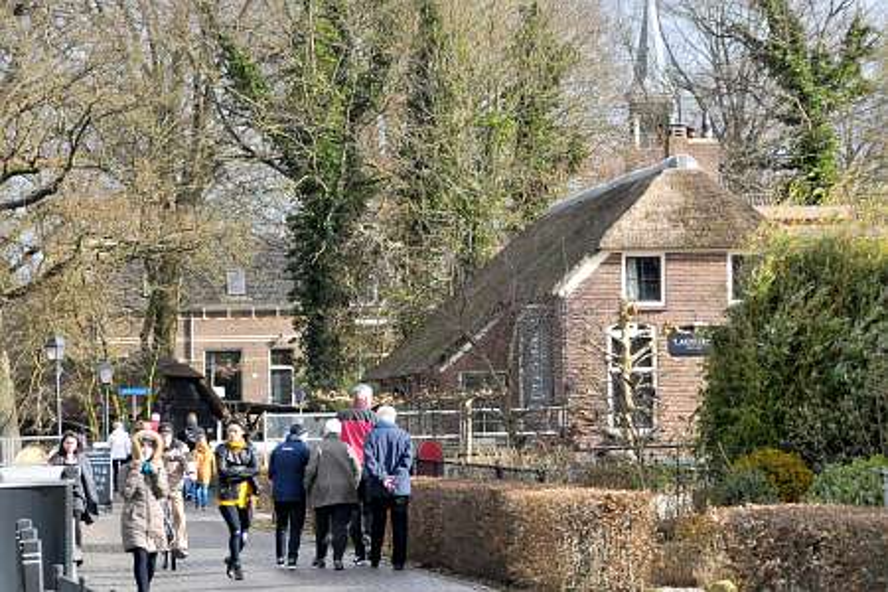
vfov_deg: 10.2
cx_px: 444
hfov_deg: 15.2
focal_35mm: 135
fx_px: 3330
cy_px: 296
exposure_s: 1/400
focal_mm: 90
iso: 320
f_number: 6.3
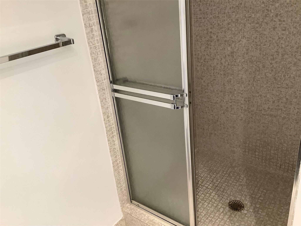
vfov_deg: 45.4
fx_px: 270
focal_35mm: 31
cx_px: 150
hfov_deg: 58.4
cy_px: 113
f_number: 2.4
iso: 250
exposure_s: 1/50
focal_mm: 3.3
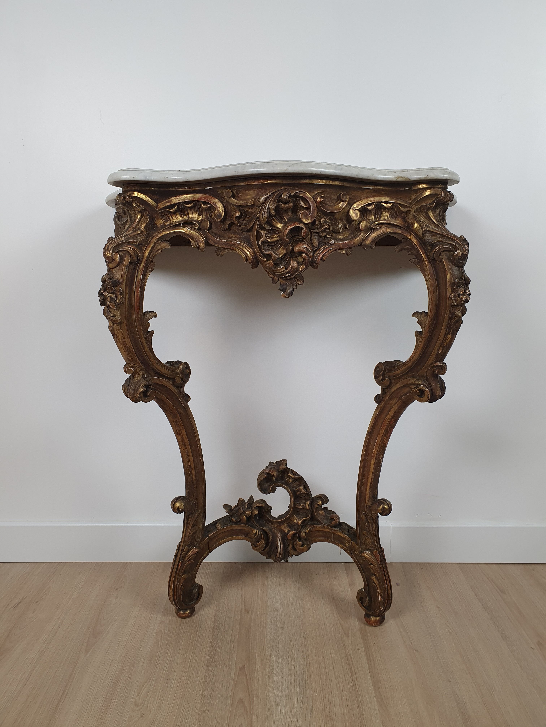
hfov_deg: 53.1
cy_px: 364
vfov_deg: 67.3
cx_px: 273
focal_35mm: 26
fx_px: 547
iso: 64
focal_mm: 4.32
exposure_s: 1/50
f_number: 2.4
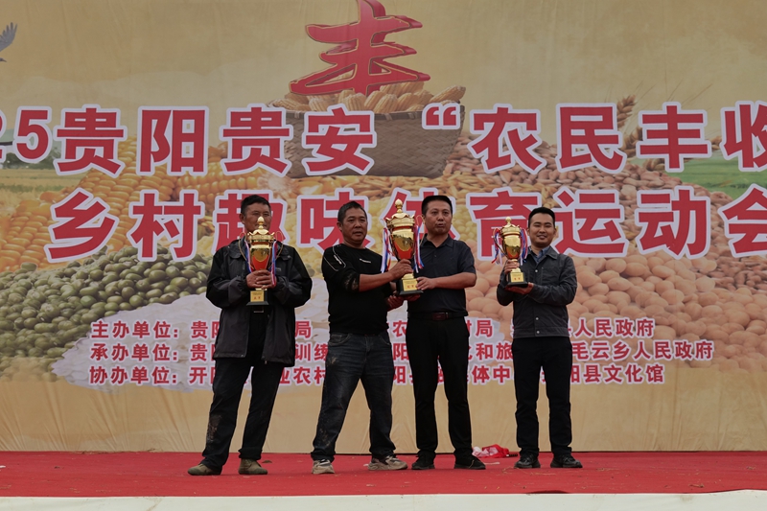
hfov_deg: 38.9
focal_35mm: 51
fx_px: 1086
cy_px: 256
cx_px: 384
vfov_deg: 26.5
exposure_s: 1/500
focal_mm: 51
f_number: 5.3
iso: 1250
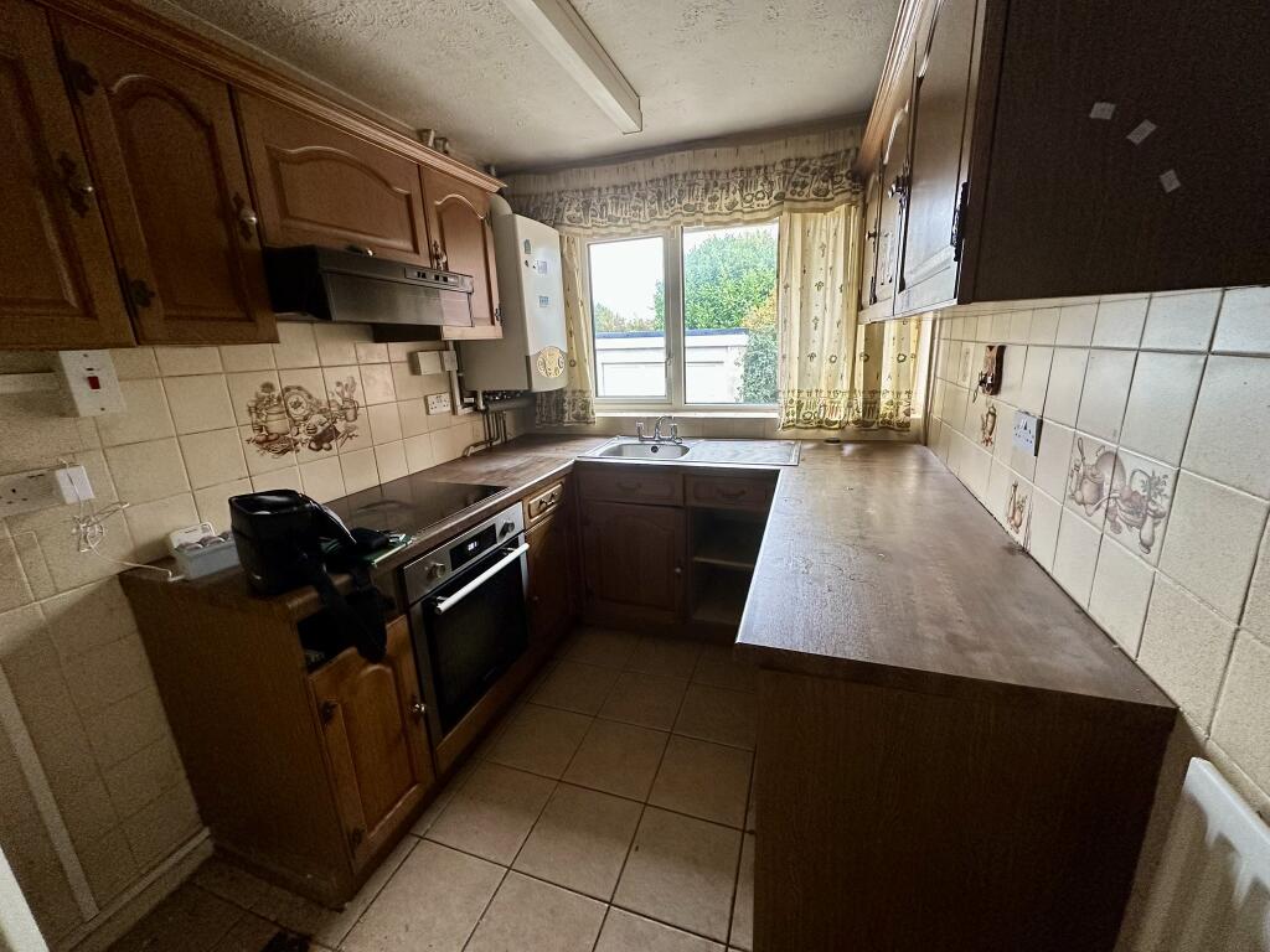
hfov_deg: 102.1
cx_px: 635
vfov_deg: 85.7
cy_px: 476
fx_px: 514
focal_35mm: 14
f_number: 2.2
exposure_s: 1/99
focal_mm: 2.22
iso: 250
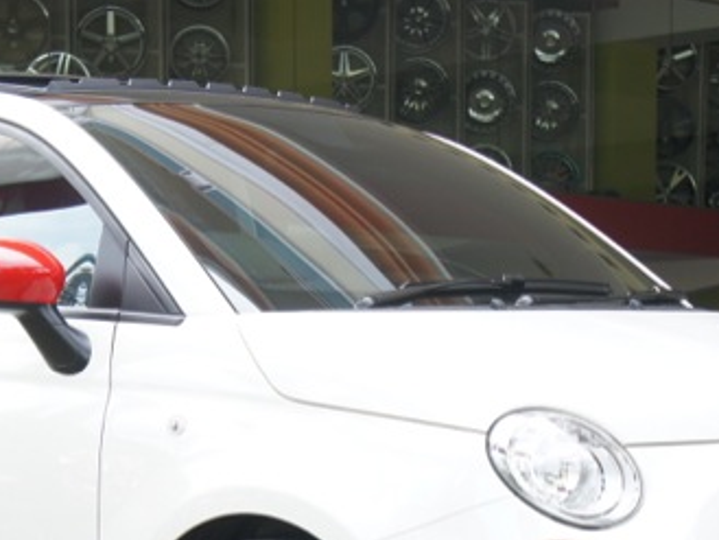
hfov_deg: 16.5
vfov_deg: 12.3
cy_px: 508
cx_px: 315
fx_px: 2473
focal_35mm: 119
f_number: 5
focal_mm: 34
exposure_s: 1/80
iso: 200
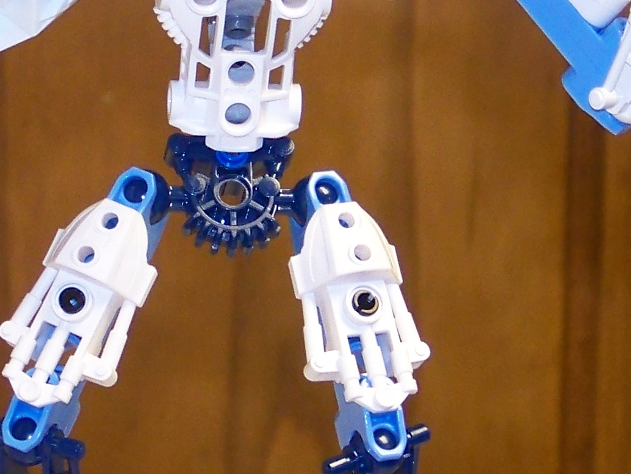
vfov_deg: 5.7
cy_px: 200
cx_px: 190
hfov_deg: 7.6
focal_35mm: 261
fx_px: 4759
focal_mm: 14.6
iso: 200
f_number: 3.2
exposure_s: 1/40
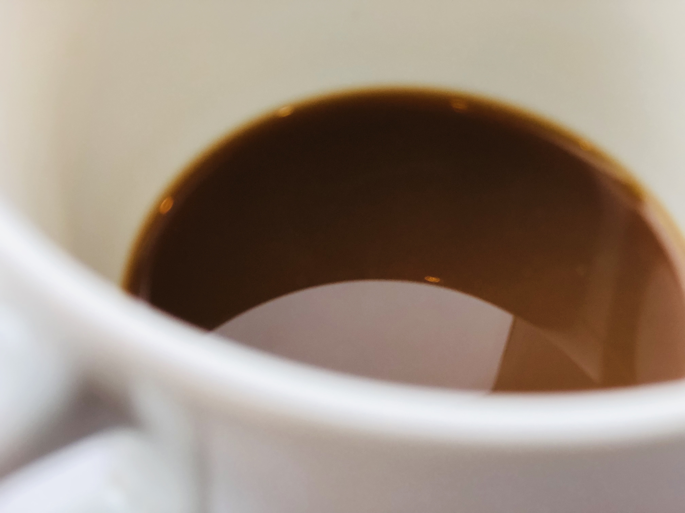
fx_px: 1128
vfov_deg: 25.7
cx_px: 342
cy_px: 256
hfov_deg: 33.8
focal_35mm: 57
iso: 40
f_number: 2.8
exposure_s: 1/33
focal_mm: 6.6
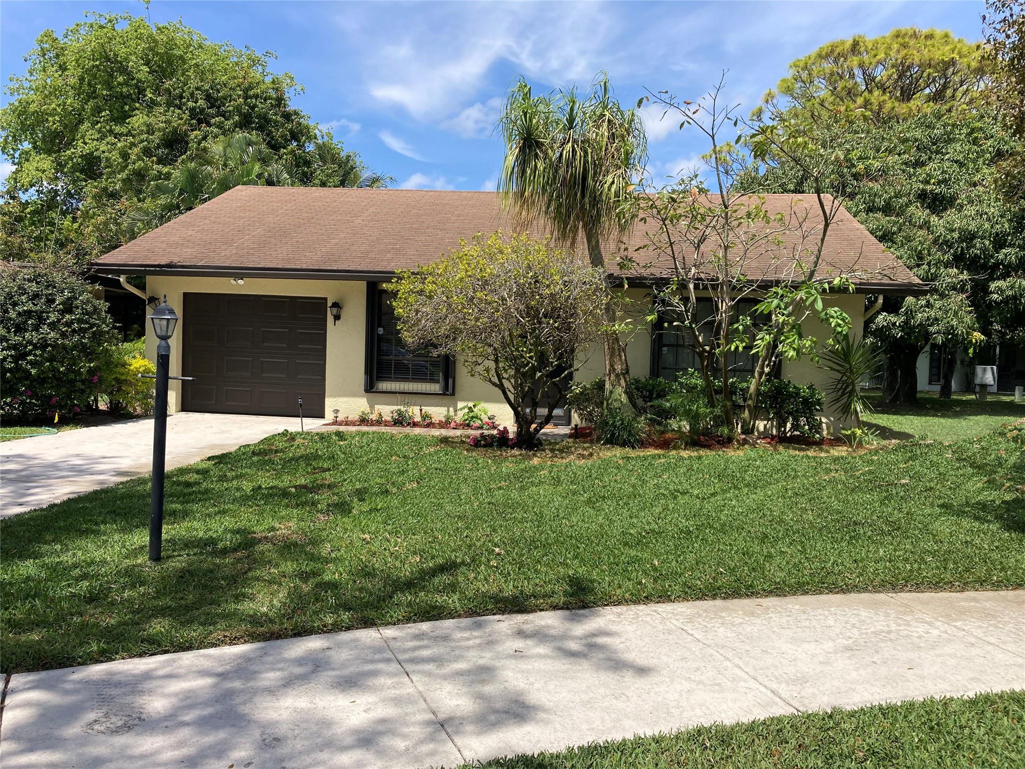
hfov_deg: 63.4
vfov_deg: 49.7
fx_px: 829
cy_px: 384
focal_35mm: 28
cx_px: 512
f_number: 1.8
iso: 20
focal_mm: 3.99
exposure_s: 1/1845
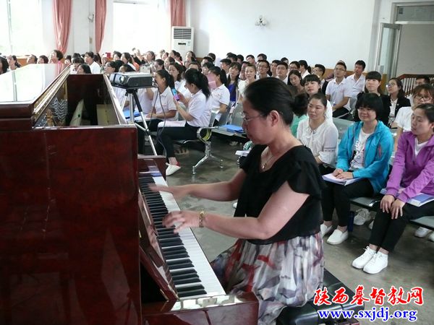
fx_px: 439
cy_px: 162
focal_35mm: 35
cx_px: 217
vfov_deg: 40.7
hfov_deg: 52.6
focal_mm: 7.4
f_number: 2.8
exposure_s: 1/25
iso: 400
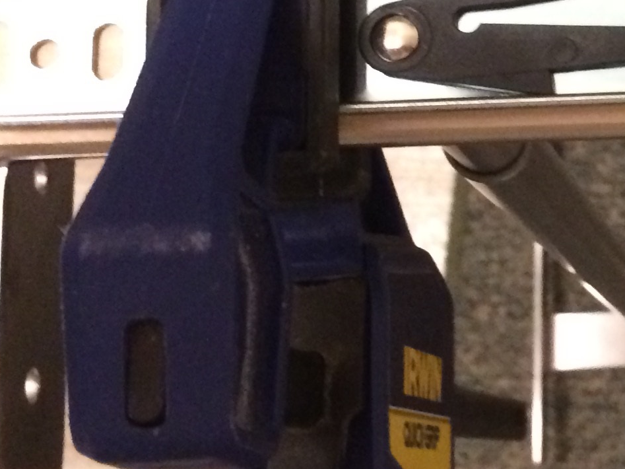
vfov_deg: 14.6
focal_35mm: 100
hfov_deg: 17.8
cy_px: 36
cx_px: 898
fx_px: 1805
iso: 320
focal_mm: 4.15
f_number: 2.2
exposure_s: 1/20
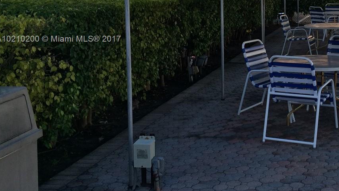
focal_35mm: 59
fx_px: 530
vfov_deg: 20.2
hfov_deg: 33.4
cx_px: 311
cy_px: 40
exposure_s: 1/1282
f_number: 2.2
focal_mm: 4.15
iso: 32
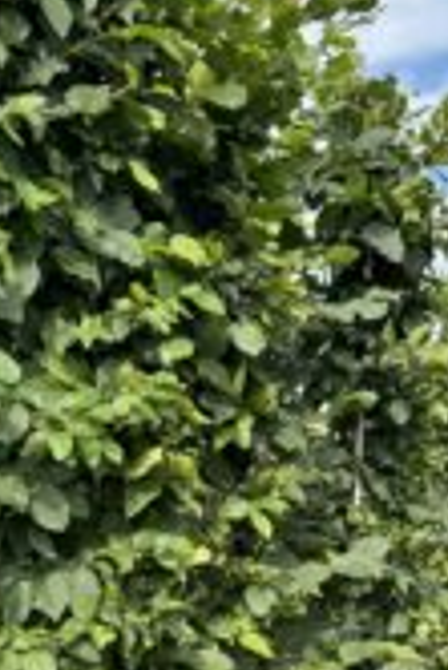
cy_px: 618
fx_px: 1118
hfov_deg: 22.6
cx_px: 283
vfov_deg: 31.6
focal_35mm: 60
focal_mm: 6.76
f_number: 1.78
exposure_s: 1/1076
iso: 80
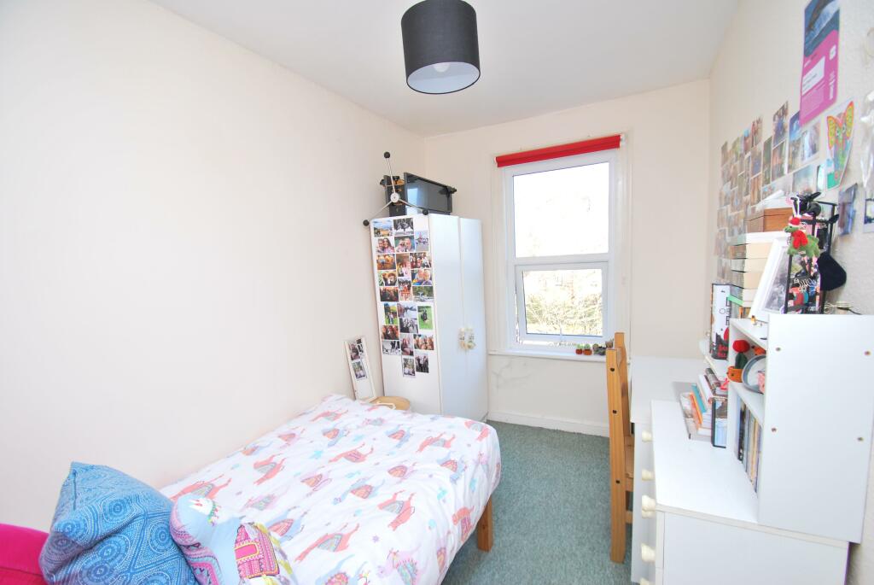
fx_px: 365
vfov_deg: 77.5
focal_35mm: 15
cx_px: 437
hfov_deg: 100.3
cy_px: 292
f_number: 4
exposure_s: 1/60
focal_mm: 10
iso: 200
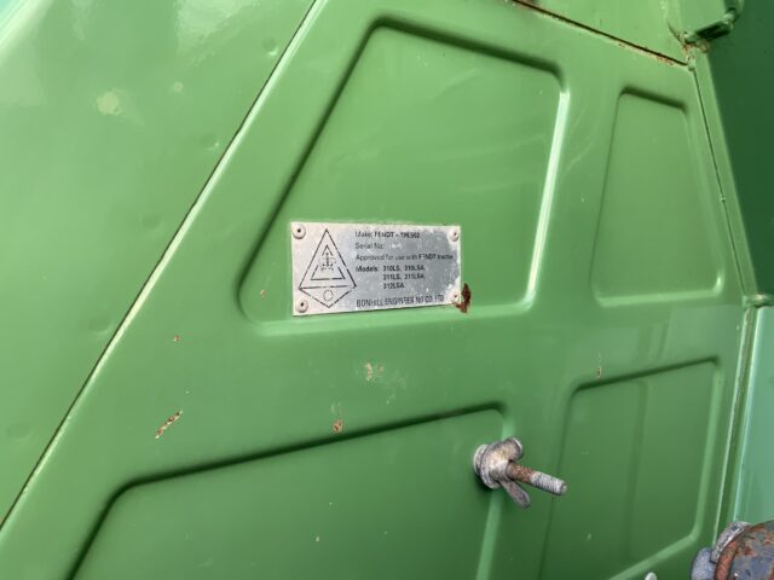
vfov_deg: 48.2
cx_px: 387
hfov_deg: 61.7
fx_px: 648
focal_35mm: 29
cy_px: 290
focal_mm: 3
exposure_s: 1/123
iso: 16
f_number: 1.8
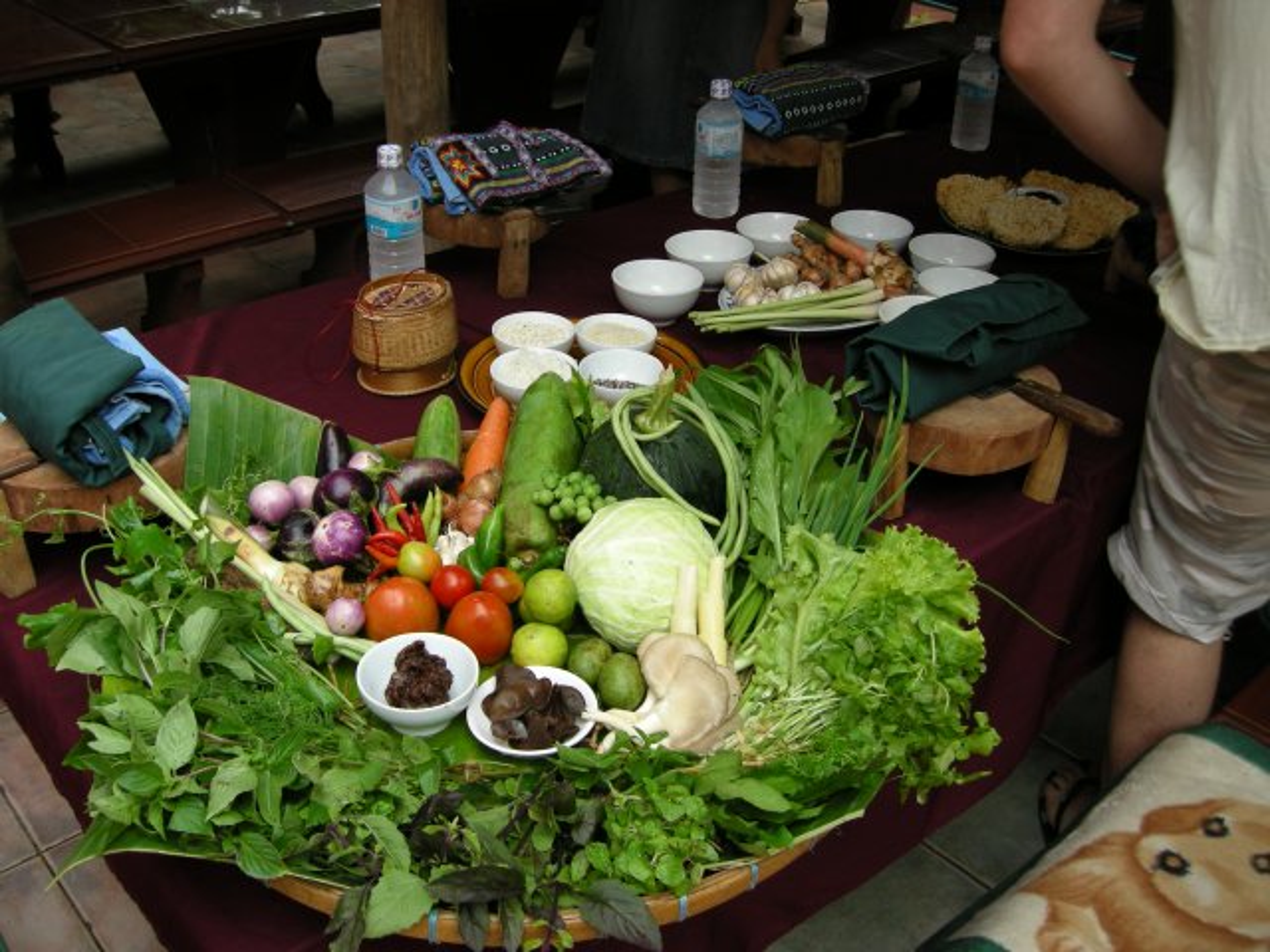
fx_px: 1321
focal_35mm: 36
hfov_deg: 51.4
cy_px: 476
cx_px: 635
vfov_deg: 39.7
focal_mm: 7.5
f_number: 3.4
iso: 64
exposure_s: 1/85
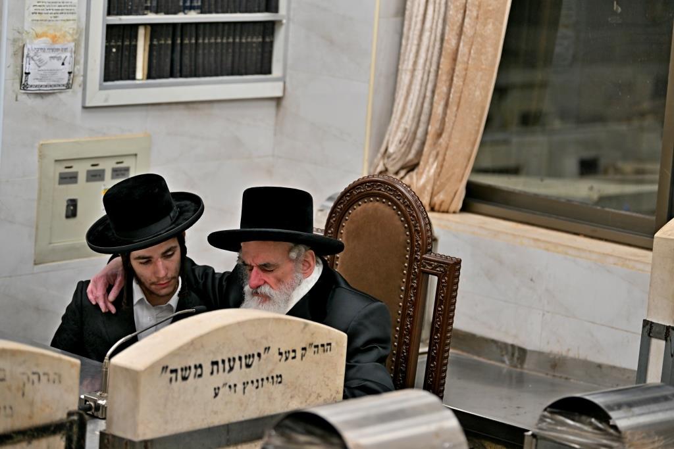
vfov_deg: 12.2
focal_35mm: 112
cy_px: 224
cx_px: 337
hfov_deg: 18.3
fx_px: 2097
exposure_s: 1/200
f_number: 2.8
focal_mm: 112
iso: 320
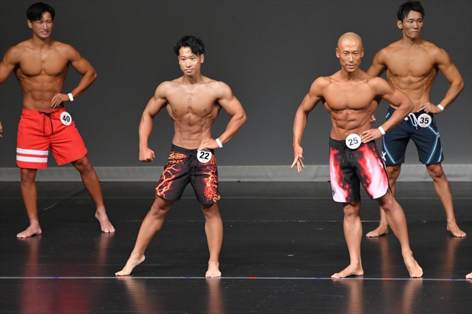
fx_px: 4128
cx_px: 236
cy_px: 157
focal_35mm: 315
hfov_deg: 6.5
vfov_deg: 4.4
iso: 4000
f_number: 5.6
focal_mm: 210
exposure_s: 1/400
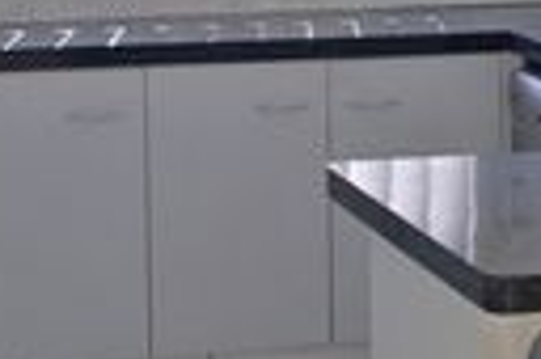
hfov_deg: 14.1
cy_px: 23
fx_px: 2146
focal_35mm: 143
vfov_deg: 9.5
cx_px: 592
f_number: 4
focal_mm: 26
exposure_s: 1/50
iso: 200
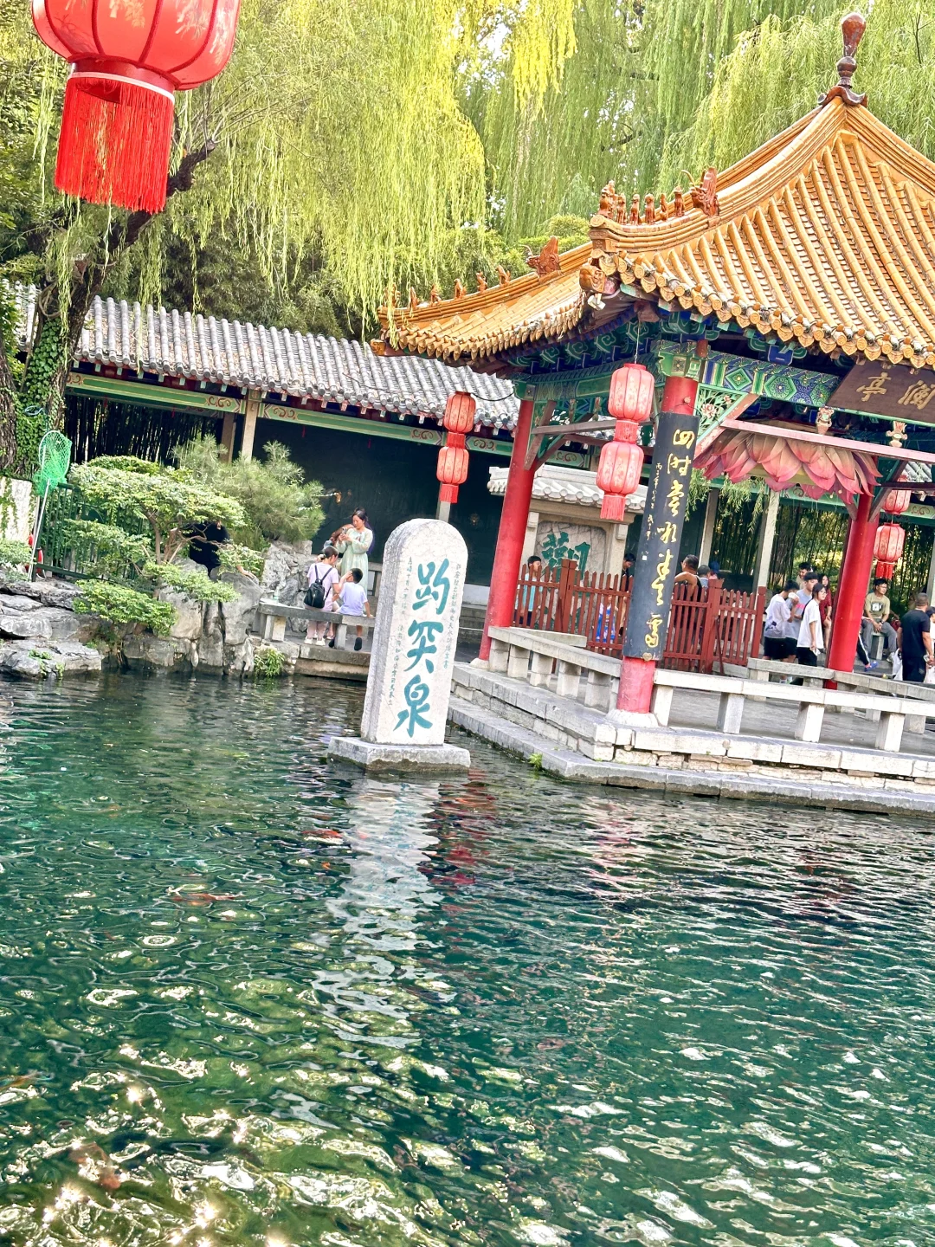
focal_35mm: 48
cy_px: 624
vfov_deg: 39.7
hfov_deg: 30.3
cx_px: 468
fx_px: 1729
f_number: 1.78
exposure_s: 1/107
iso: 80
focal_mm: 6.86
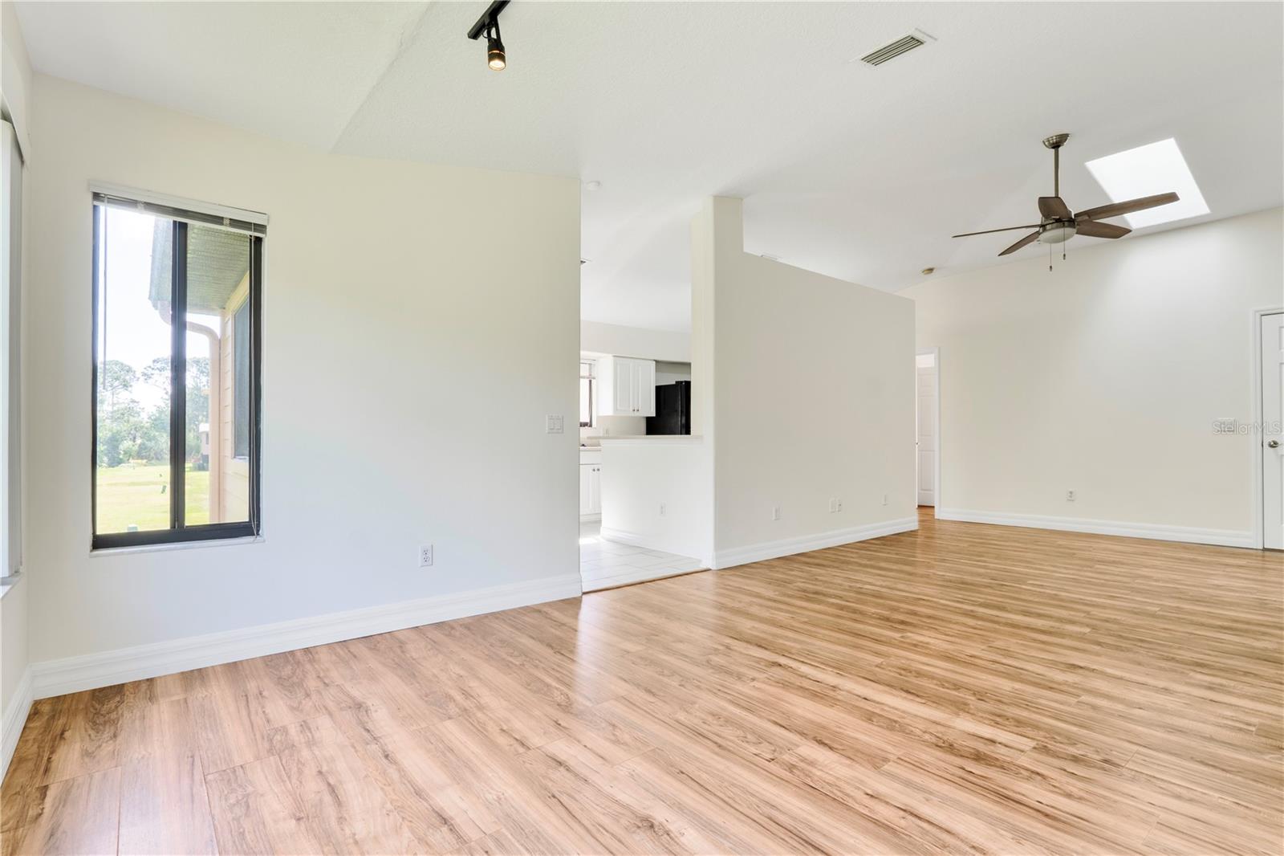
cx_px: 642
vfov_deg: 72.0
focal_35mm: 16
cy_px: 428
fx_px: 588
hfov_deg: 95.0
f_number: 9
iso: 80
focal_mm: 11
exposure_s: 1/160
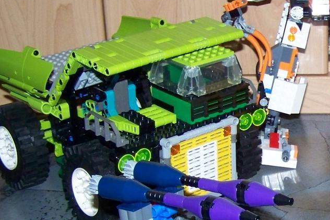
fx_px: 880
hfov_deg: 20.6
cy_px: 151
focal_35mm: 96
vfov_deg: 14.2
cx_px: 326
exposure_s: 1/30
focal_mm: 6.3
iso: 200
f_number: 2.8
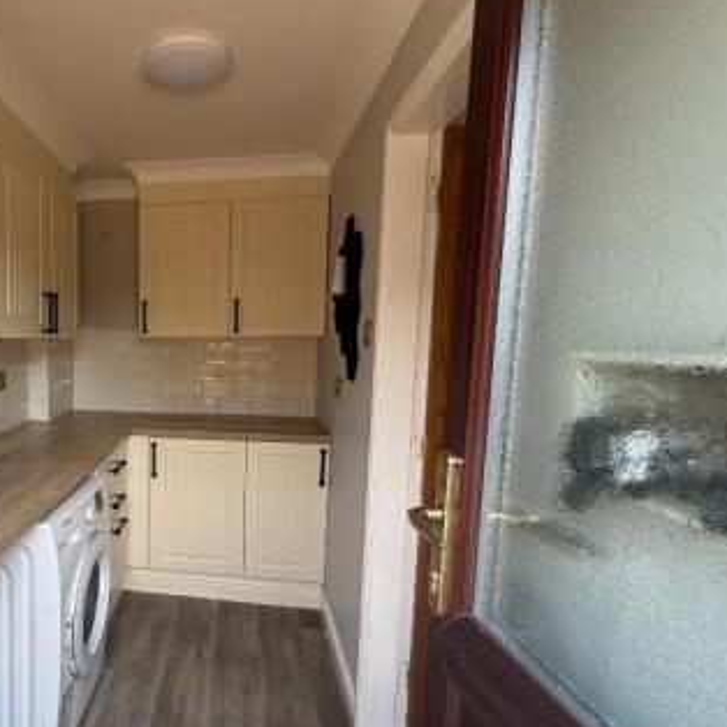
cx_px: 140
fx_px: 547
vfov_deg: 67.1
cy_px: 404
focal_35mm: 23
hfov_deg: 61.4
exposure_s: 1/99
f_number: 2.2
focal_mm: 2.22
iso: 64
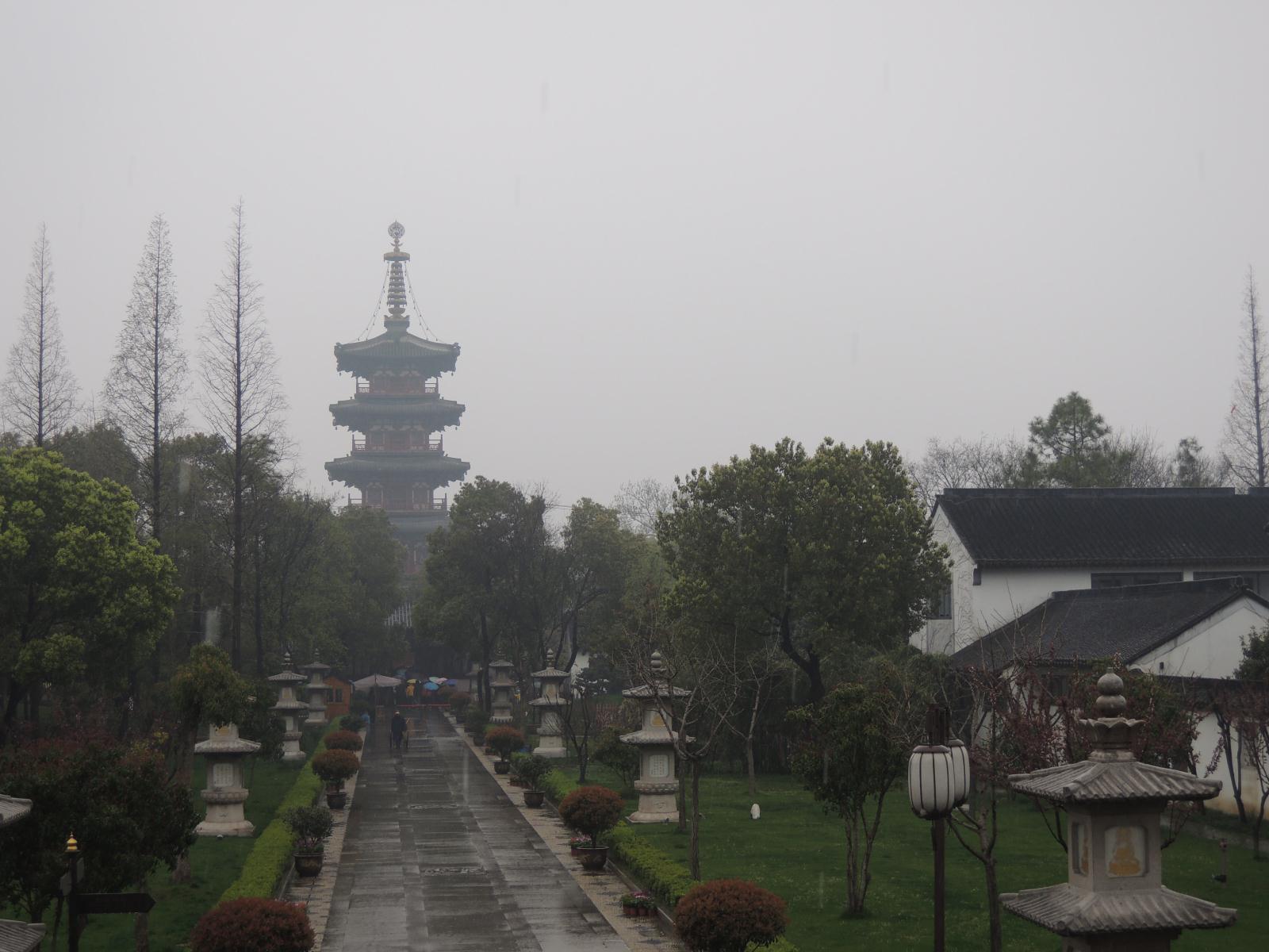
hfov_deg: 34.9
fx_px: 2016
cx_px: 634
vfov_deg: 26.6
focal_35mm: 55
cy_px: 476
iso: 100
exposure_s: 1/250
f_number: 3.5
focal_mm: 9.9
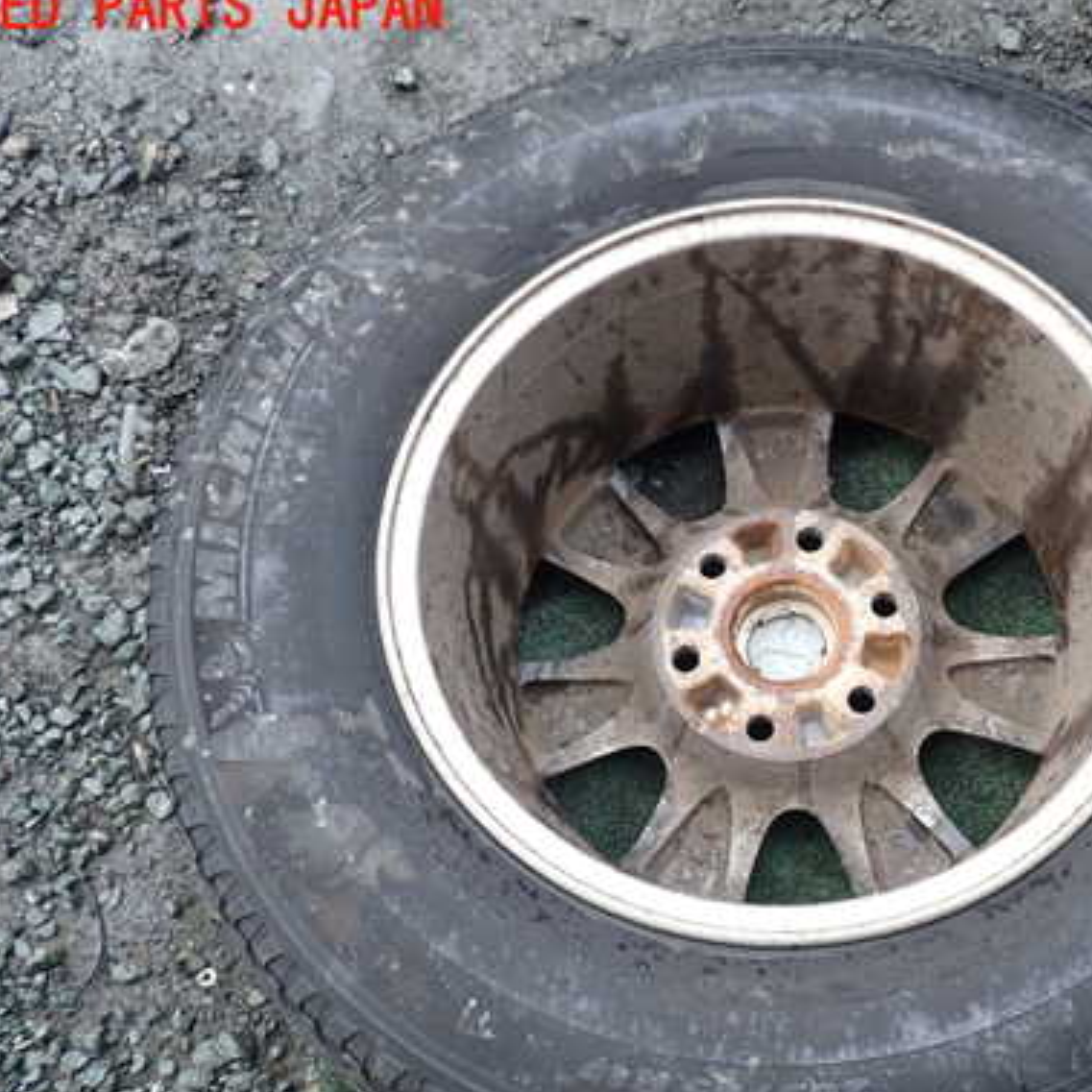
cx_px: 784
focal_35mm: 42
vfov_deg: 39.9
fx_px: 1499
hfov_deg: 39.2
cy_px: 622
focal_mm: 5.4
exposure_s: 1/60
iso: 160
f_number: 2.3
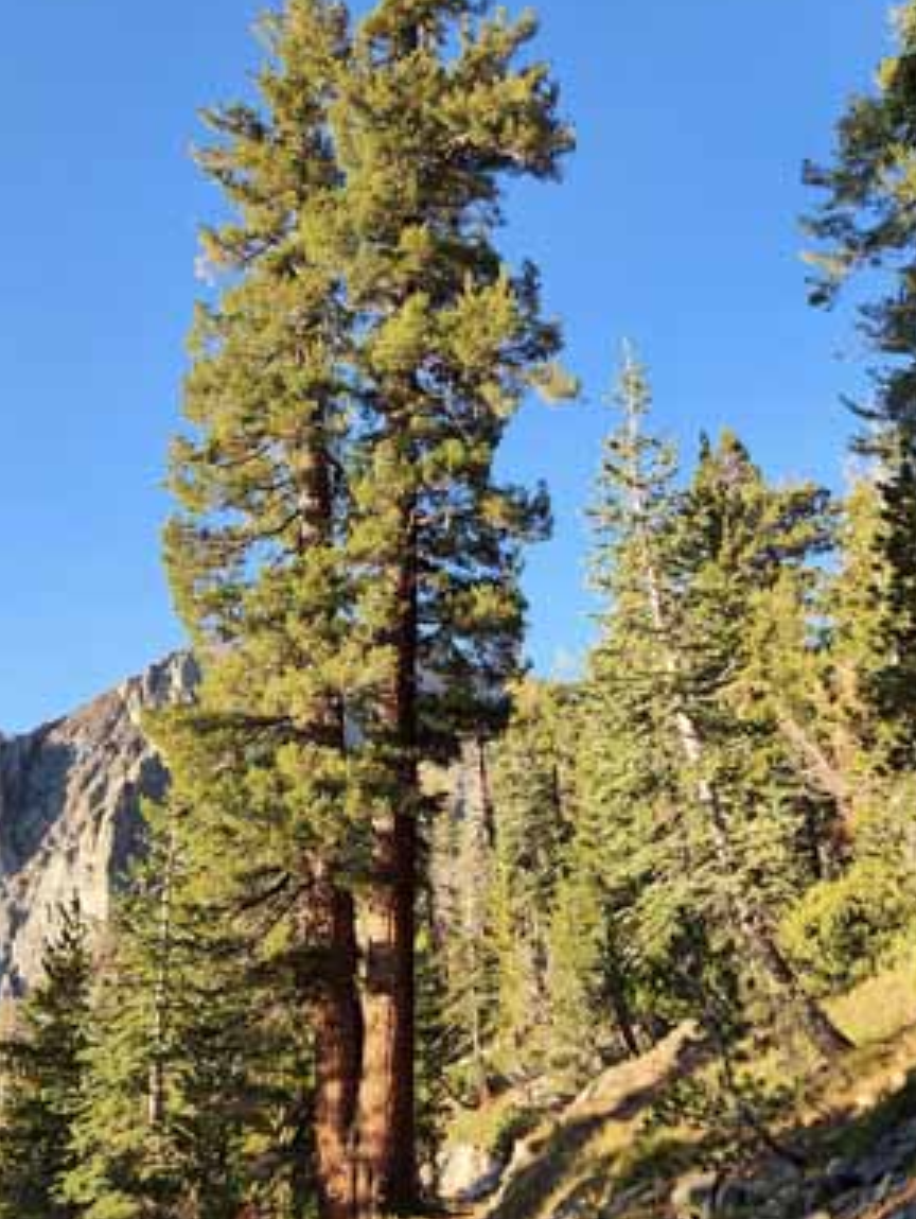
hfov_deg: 46.8
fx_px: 1057
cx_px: 434
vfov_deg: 59.9
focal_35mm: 30
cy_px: 649
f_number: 1.8
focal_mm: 5.4
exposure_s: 1/250
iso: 20
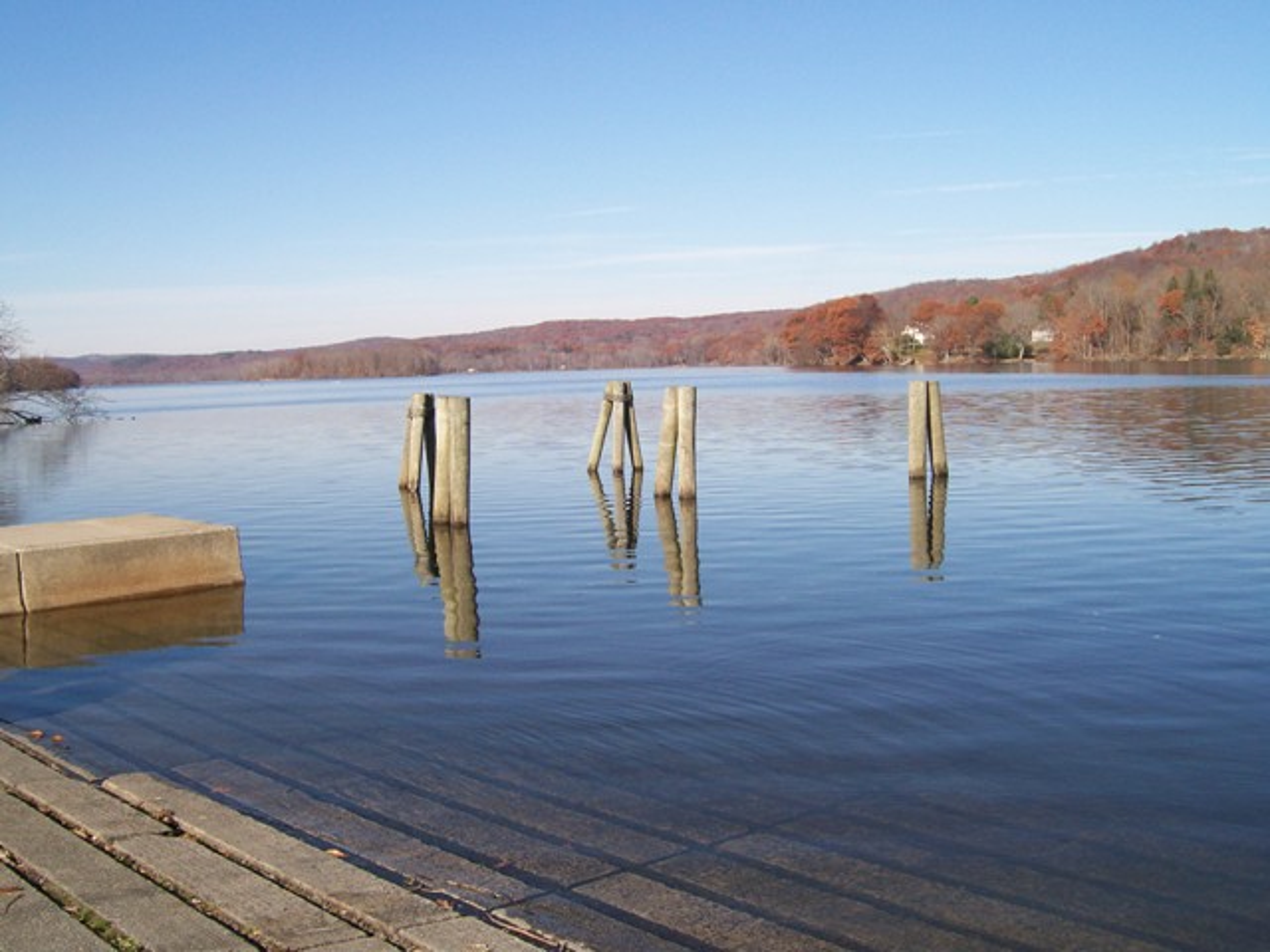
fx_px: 1321
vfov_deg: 39.7
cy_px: 476
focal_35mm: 36
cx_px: 635
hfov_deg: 51.4
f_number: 4.8
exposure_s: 1/526
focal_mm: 6
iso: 80
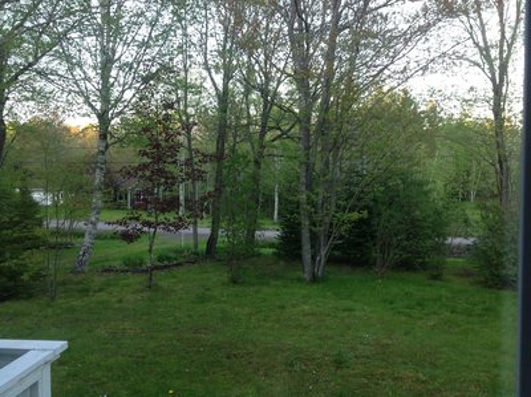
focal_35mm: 35
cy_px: 198
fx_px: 536
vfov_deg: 40.6
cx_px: 266
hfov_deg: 52.7
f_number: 2.4
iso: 64
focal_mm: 4.28
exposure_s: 1/60
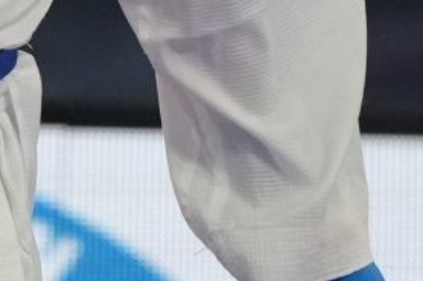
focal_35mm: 1942
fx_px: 22804
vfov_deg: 0.7
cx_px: -358
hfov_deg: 1.1
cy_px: -295
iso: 2000
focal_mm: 200
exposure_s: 1/1000
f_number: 2.8
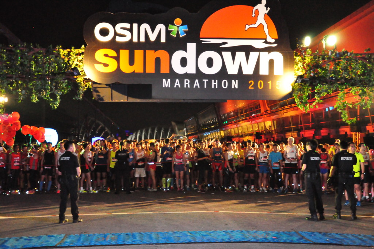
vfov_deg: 25.7
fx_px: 545
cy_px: 124
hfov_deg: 37.9
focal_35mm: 52
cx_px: 187
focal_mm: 35
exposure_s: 1/60
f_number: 4.5
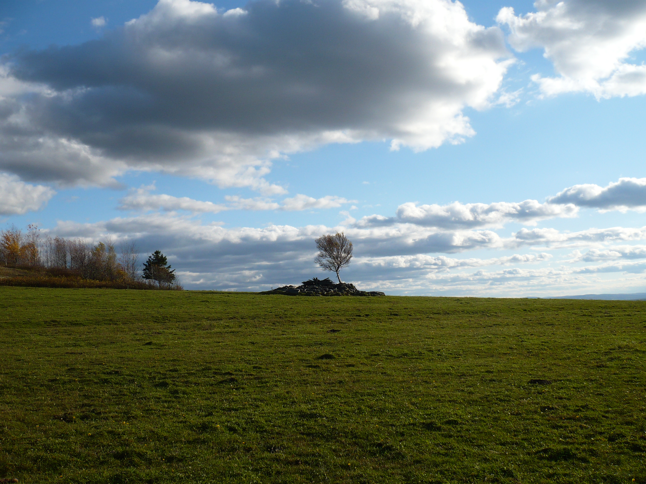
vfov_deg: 40.7
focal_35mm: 35
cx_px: 323
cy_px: 242
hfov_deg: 52.6
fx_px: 653
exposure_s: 1/320
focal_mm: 5.8
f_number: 8
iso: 100
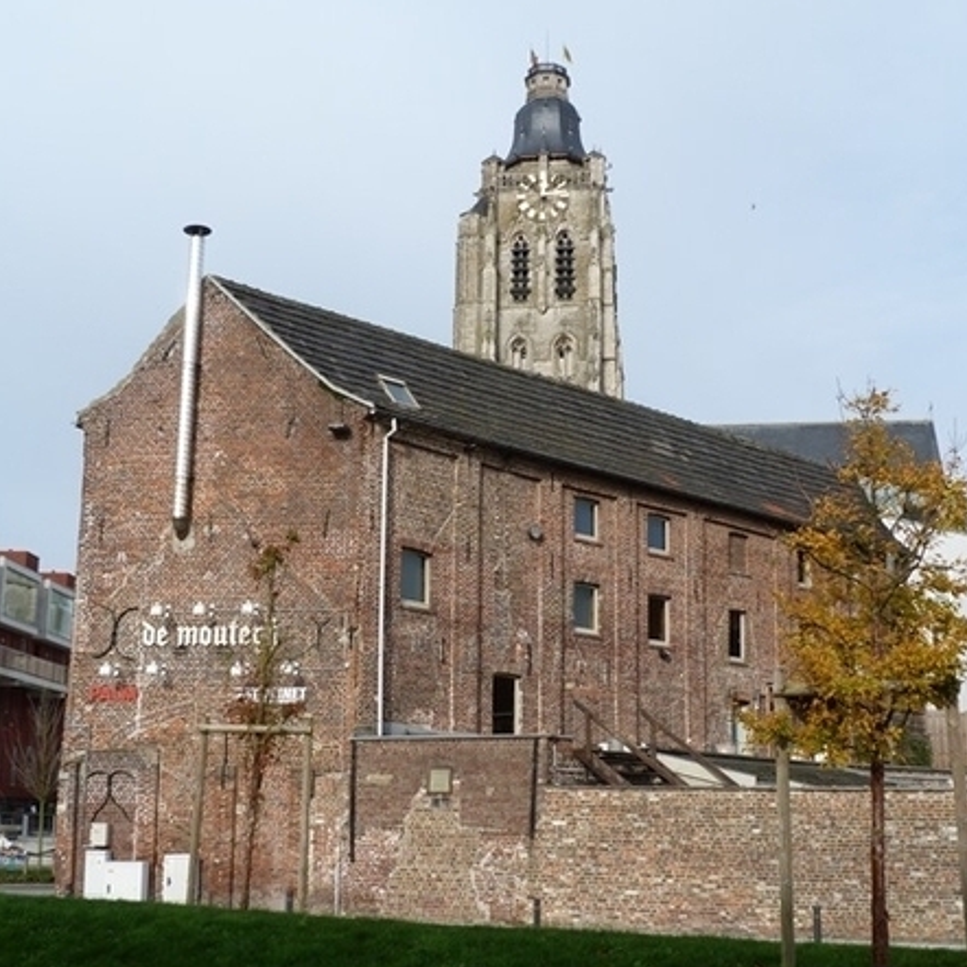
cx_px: 484
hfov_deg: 40.0
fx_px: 1327
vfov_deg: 39.9
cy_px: 549
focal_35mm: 42
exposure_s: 1/250
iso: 80
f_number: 5
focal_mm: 6.3
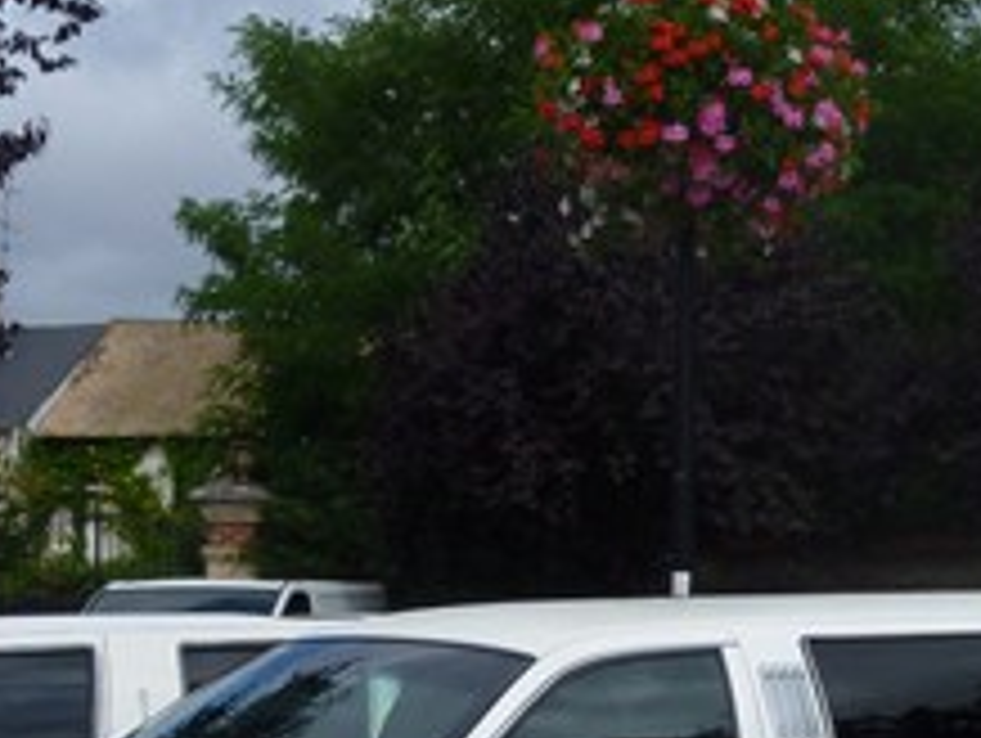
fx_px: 2412
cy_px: 868
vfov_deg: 16.7
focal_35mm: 85
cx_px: 680
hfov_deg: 22.9
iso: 80
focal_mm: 5.2
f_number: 3.5
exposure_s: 1/800
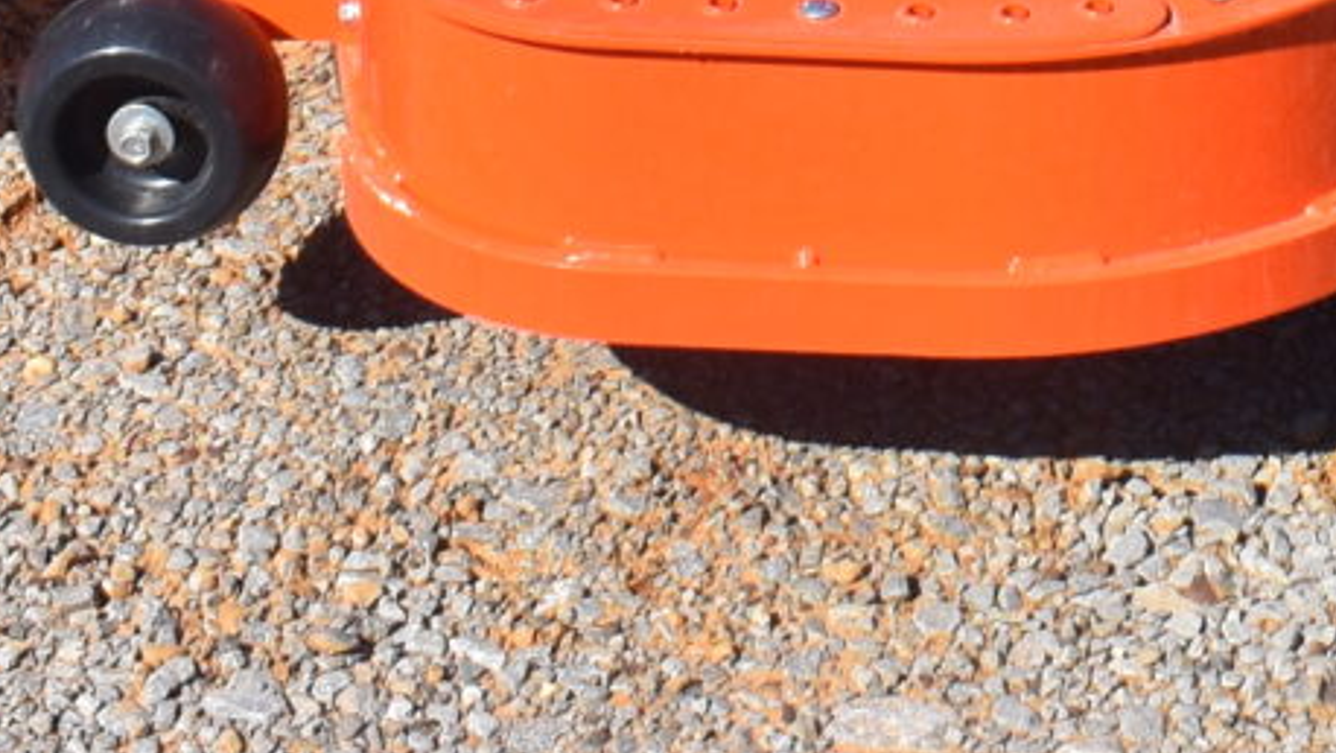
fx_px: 5599
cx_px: 1776
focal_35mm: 158
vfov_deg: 6.8
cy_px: -1607
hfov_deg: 13.1
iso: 100
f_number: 8
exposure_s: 1/250
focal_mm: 18
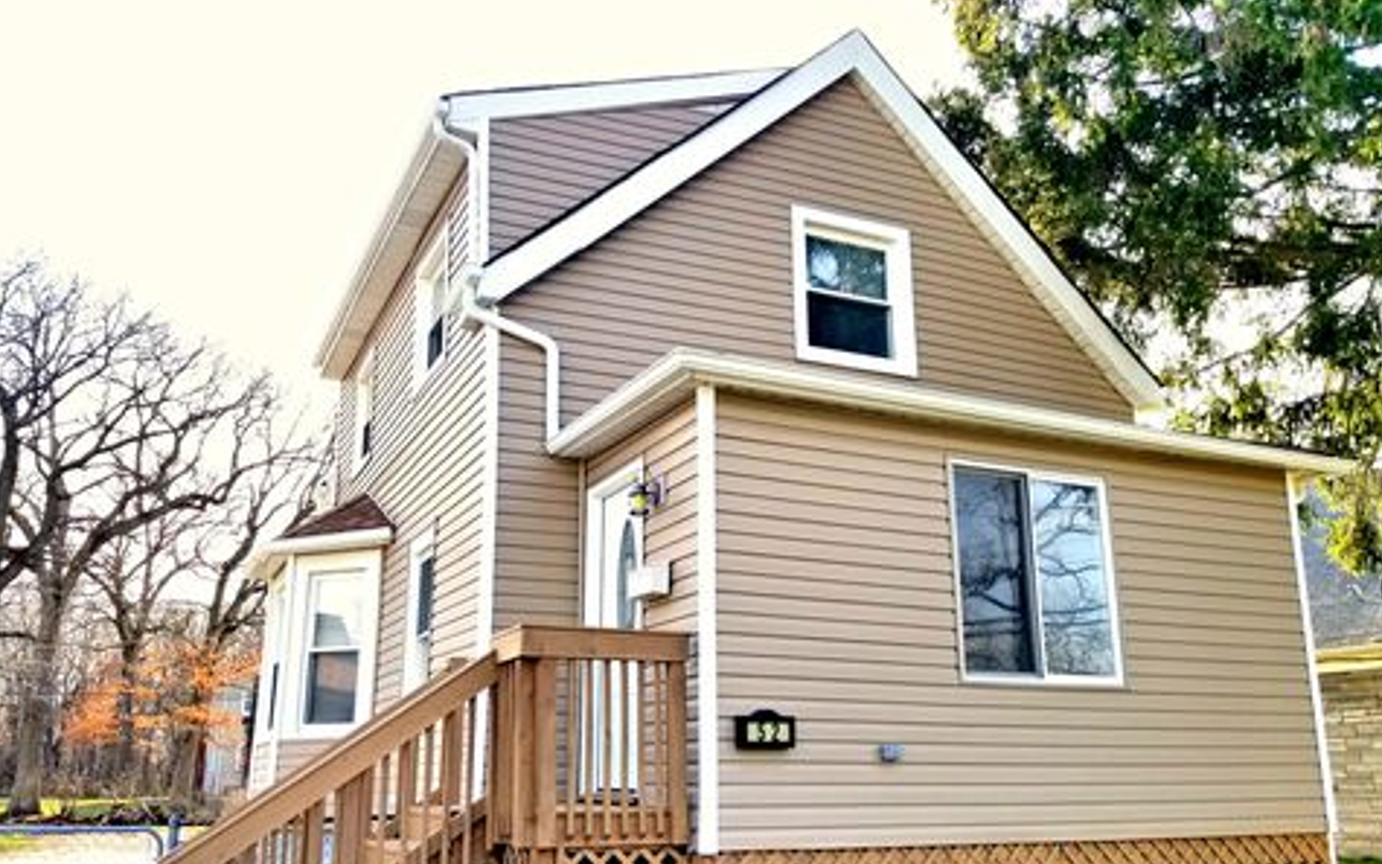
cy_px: 499
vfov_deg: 43.0
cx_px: 701
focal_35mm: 29
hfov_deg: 64.6
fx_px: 1092
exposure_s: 1/864
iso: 50
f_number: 1.7
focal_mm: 4.25
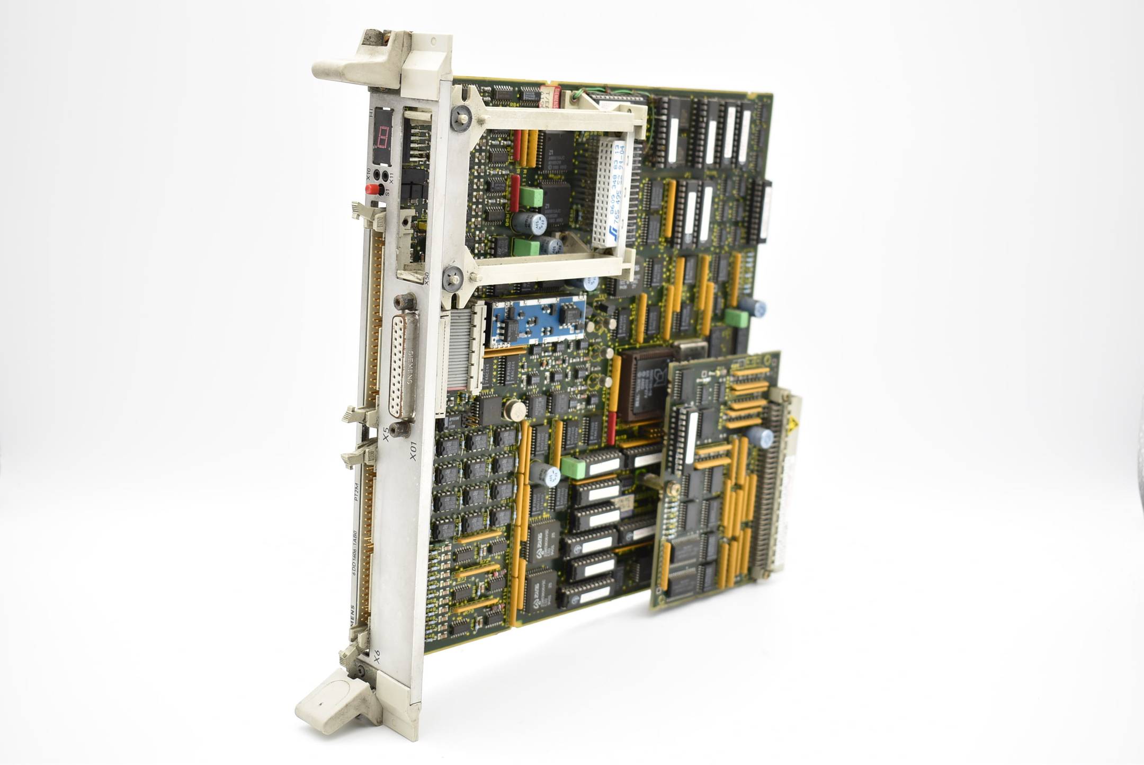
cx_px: 572
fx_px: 1479
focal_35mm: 46
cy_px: 382
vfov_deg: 29.0
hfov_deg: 42.3
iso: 100
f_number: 4.2
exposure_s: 1/30
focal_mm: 31
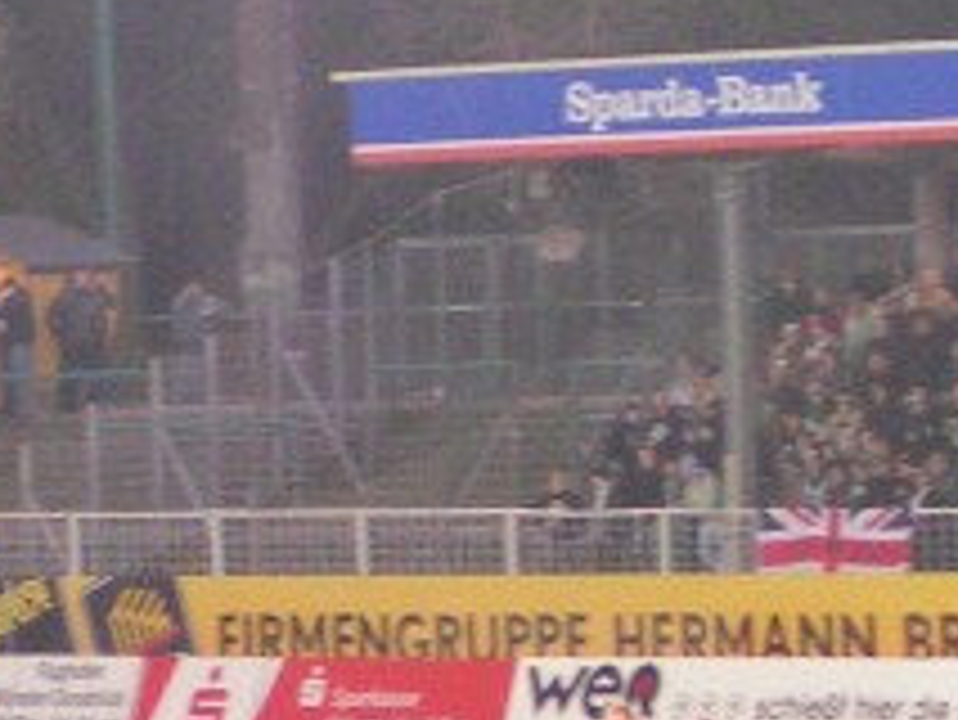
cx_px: 225
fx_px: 10799
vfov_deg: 3.8
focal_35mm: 390
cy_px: 144
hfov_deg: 5.1
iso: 200
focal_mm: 15.9
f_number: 3.5
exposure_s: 1/25
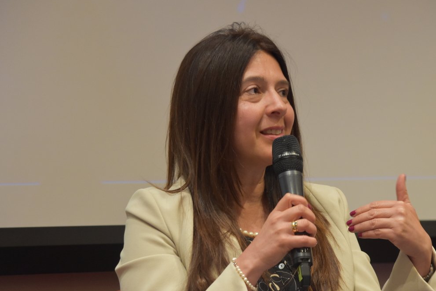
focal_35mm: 178
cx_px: 236
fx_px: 2156
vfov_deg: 7.7
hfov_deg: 11.5
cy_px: 151
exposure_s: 1/60
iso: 2000
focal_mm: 98
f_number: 4.5
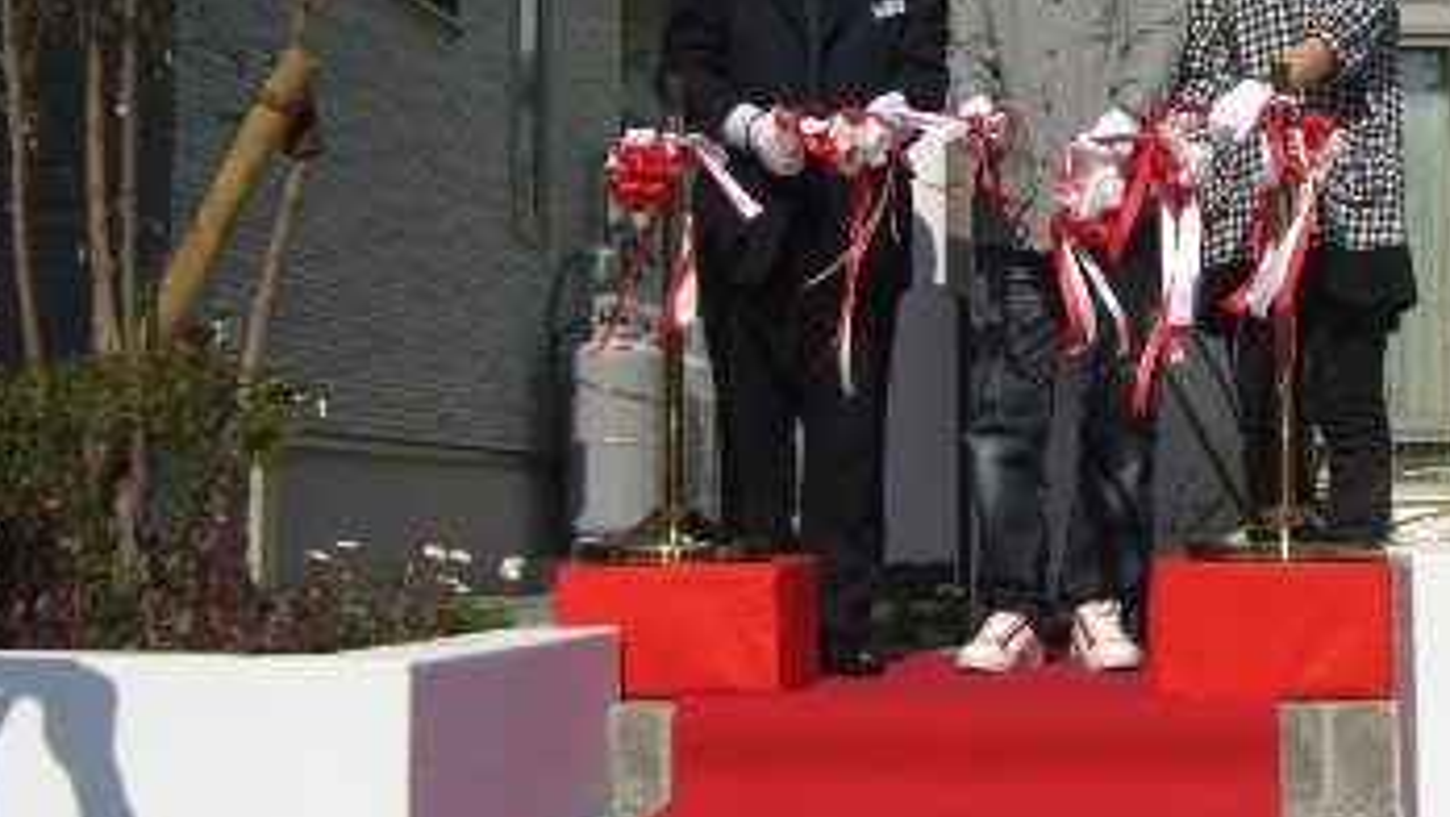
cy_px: 156
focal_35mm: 69
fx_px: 2654
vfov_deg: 17.3
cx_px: 1046
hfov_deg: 30.2
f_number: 8
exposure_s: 1/400
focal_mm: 7.9
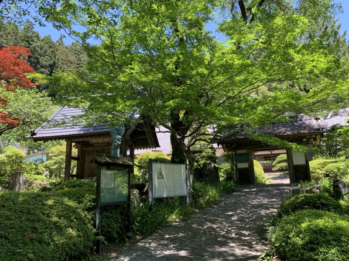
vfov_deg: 53.1
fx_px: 262
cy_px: 130
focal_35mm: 26
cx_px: 174
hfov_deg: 67.3
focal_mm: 4.25
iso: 25
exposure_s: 1/180
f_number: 1.8
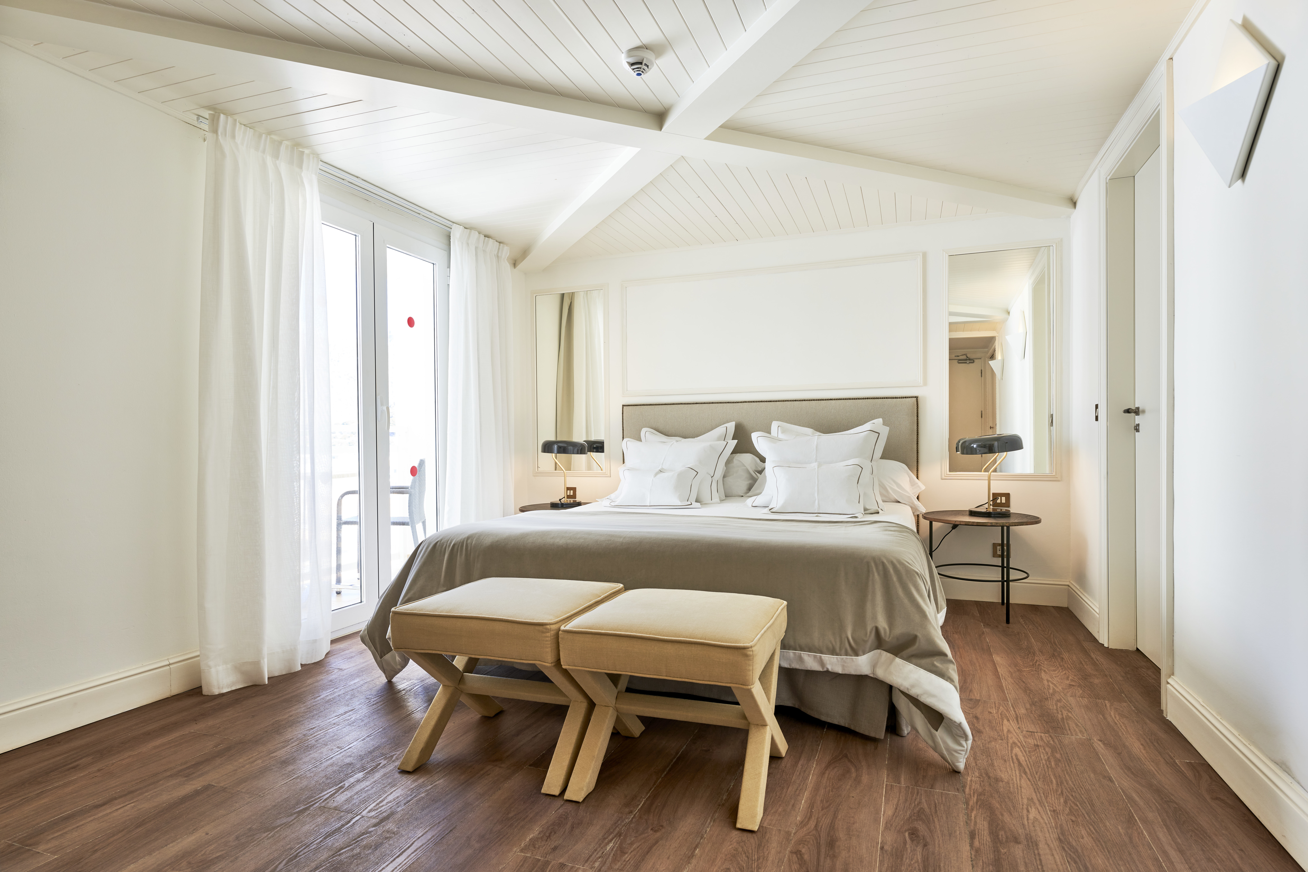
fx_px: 676
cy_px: 436
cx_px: 654
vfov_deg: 65.7
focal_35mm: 19
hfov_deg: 88.1
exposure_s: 1/13
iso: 100
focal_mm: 18.6
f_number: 6.3
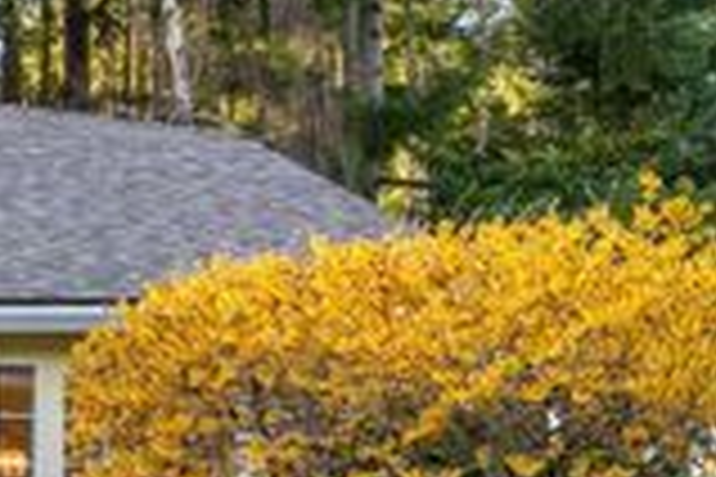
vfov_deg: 16.1
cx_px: -405
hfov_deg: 20.1
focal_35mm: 85
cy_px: 295
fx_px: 1690
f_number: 9
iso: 100
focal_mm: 18
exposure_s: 1/60
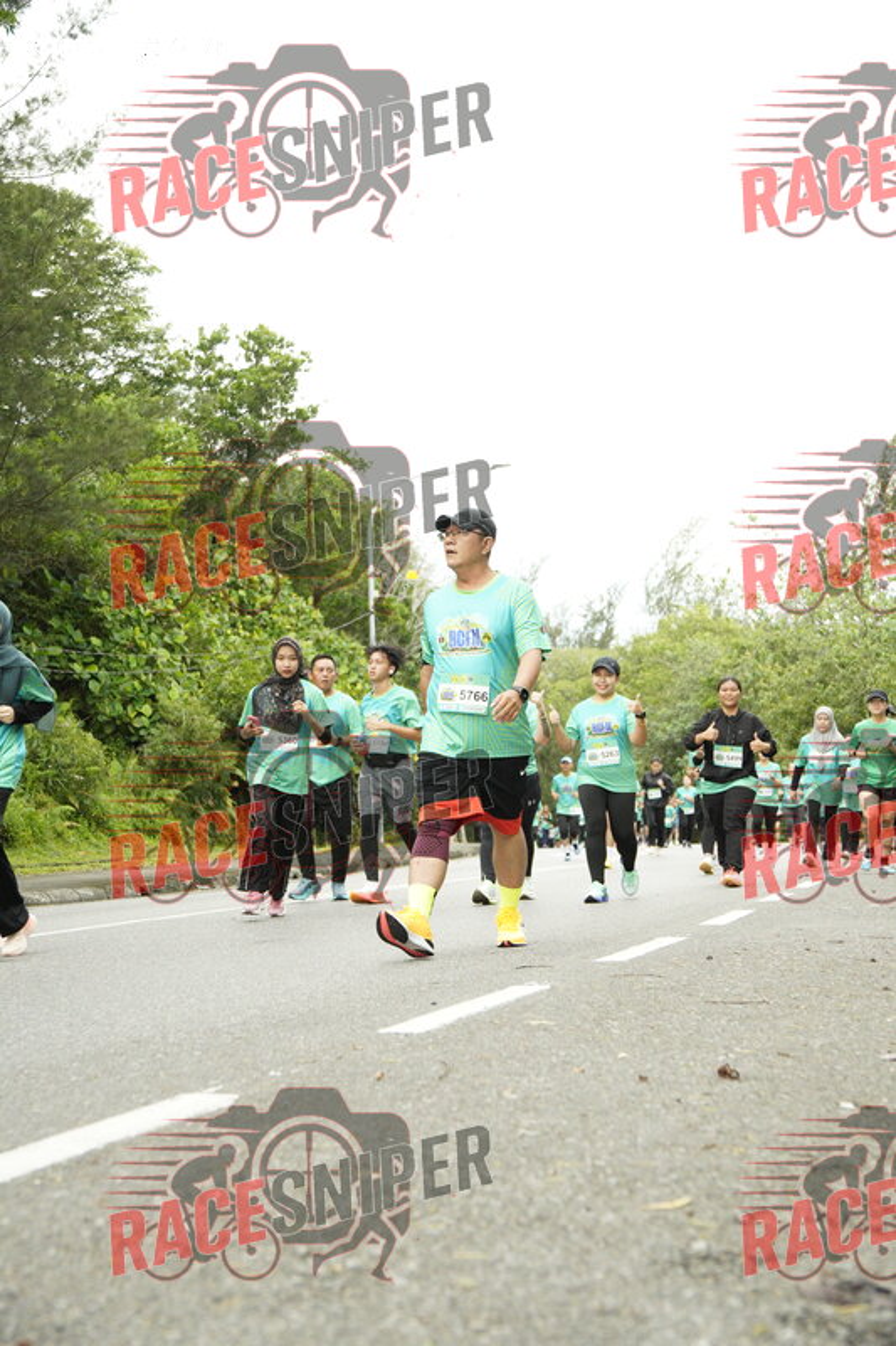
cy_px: 673
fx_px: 1681
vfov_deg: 43.6
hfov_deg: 29.9
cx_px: 448
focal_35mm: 45
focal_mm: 30
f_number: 2.8
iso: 4000
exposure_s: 1/1000
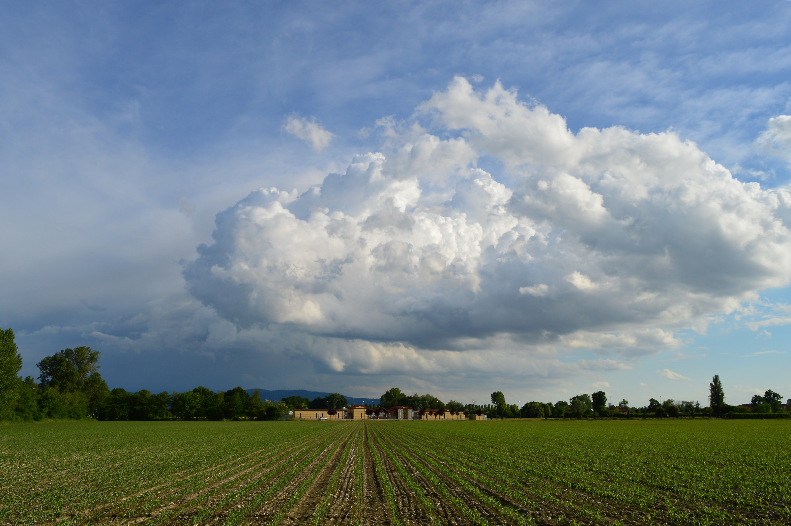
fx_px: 593
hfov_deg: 67.4
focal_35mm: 27
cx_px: 396
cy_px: 263
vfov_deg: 47.8
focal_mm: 18
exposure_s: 1/250
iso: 100
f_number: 11
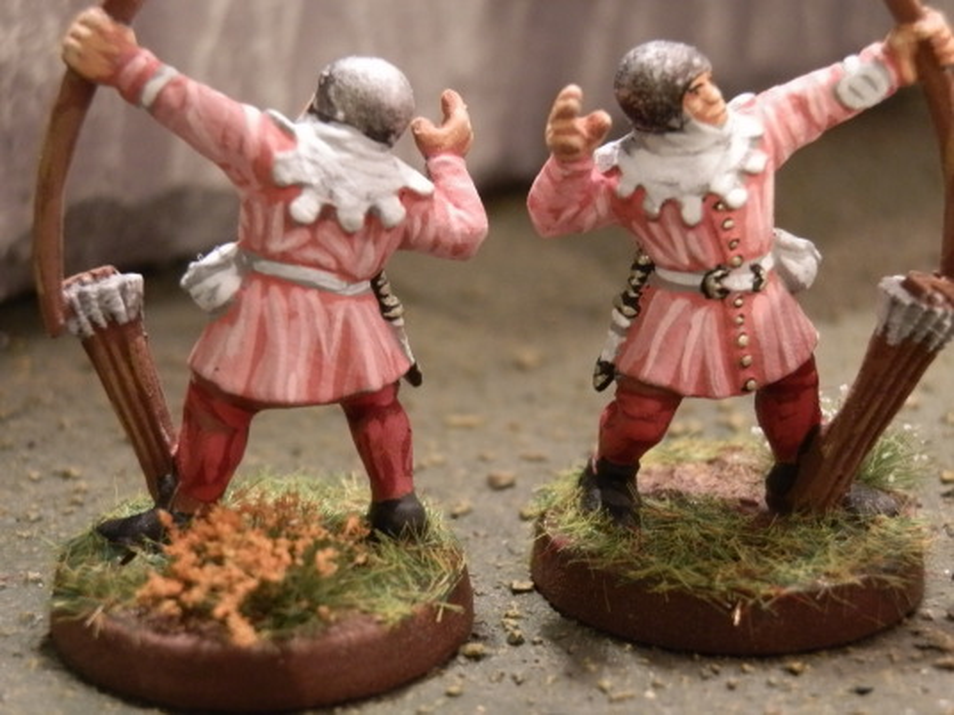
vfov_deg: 24.0
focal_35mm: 61
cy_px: 358
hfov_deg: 31.7
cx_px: 477
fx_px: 1681
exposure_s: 1/30
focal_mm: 10.99
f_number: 3.7
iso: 400
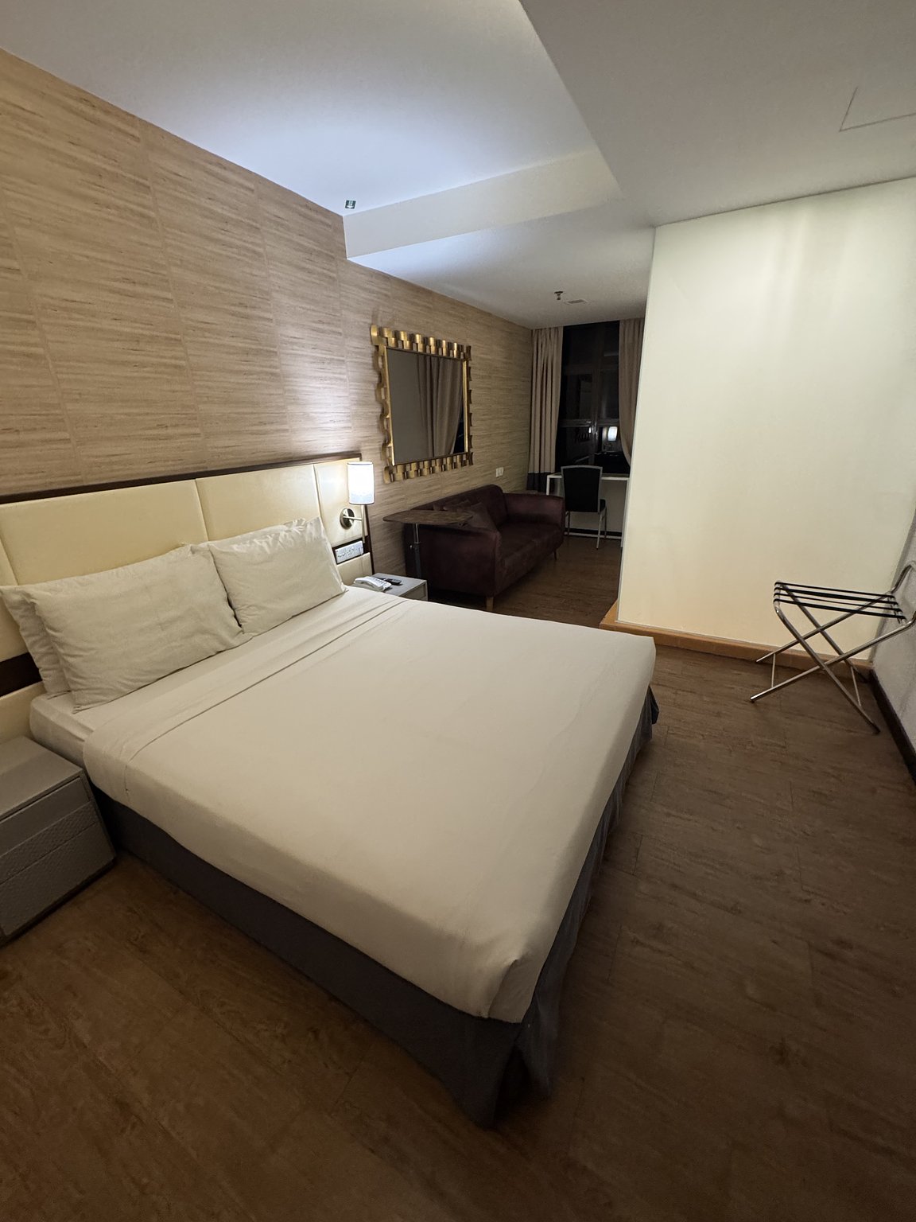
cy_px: 611
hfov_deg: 85.7
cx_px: 458
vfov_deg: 102.1
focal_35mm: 14
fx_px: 494
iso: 320
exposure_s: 1/50
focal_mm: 2.22
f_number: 2.2
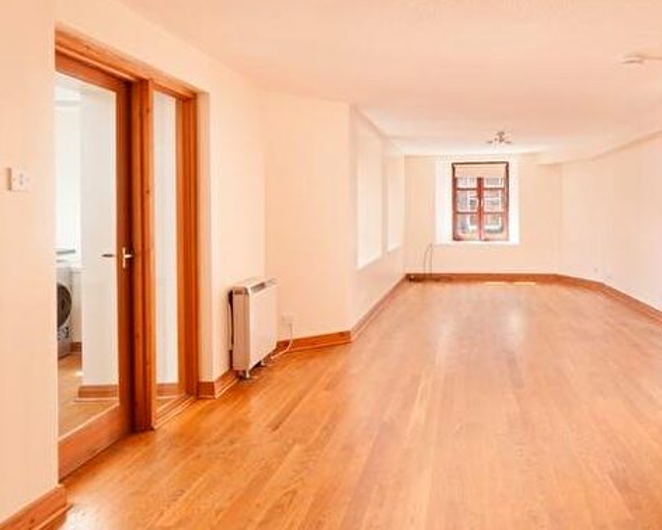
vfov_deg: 56.4
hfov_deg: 65.4
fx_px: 490
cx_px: 466
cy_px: 210
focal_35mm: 25
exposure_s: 1/60
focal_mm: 12
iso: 200
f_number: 8
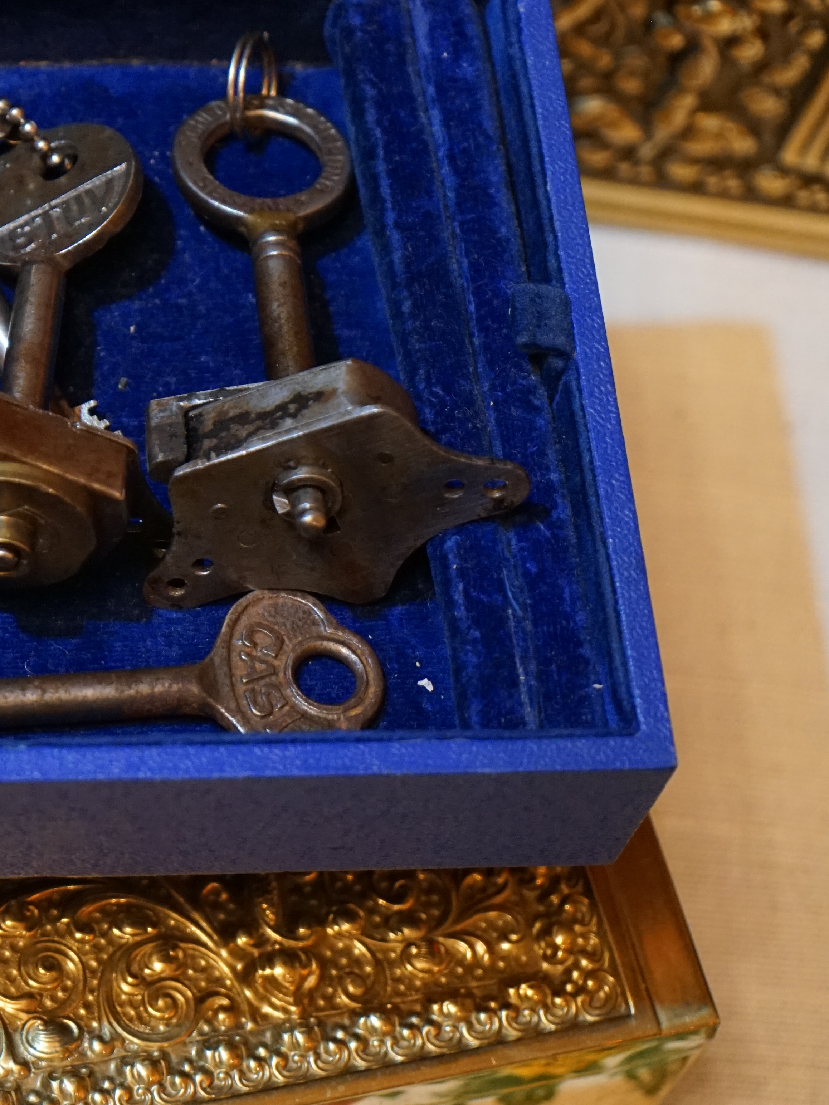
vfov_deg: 15.5
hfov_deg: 11.4
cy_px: 415
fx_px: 4055
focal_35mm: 127
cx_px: -242
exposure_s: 1/160
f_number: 5.6
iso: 4000
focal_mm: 68
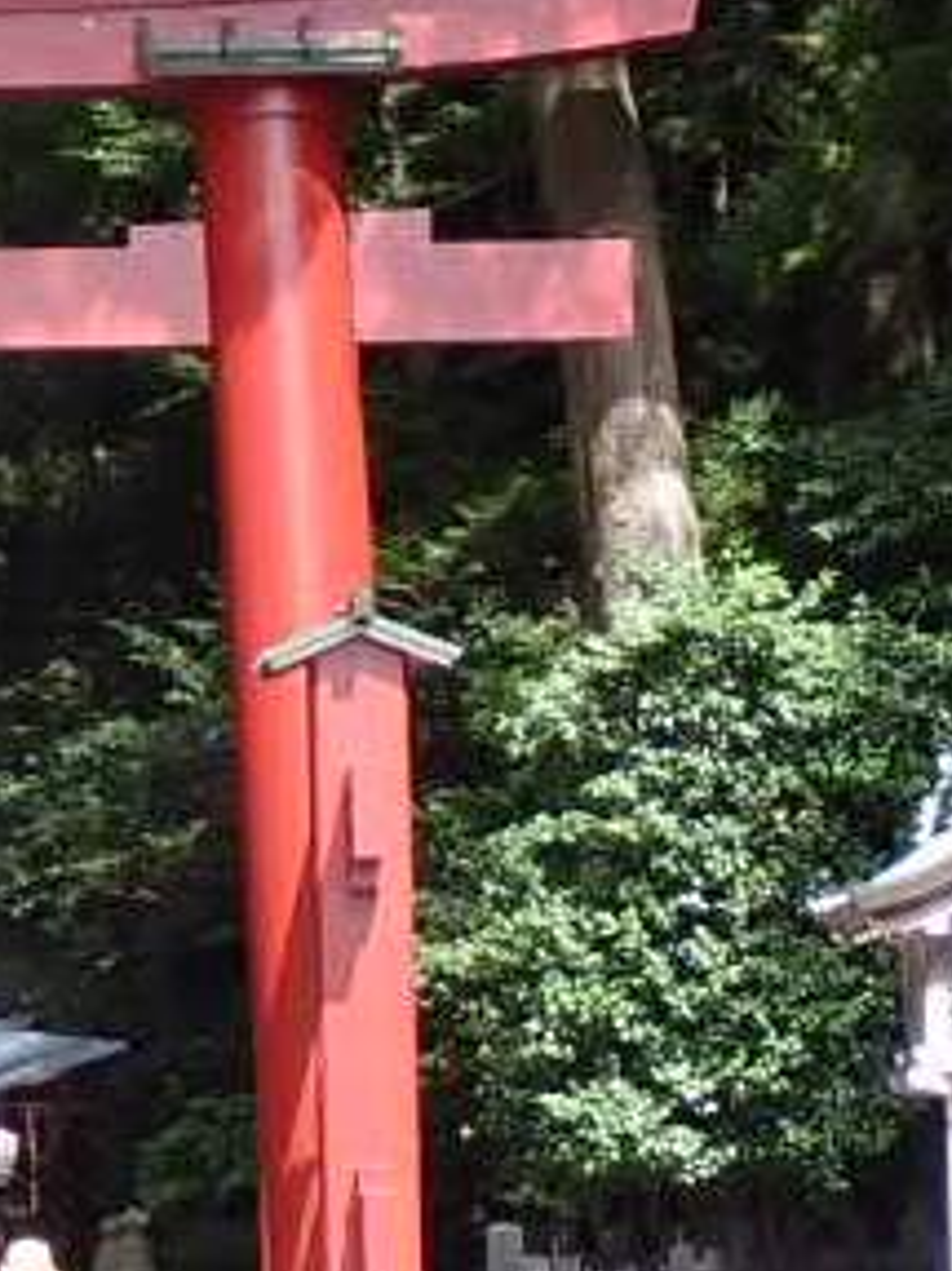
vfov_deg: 11.5
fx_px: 6312
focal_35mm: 172
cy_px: 549
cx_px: -235
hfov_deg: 8.5
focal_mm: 7.84
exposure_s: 1/160
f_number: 4
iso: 100
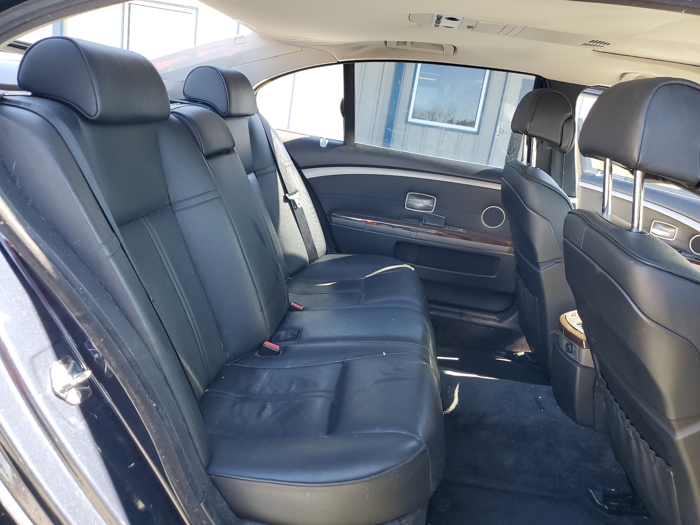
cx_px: 350
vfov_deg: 53.1
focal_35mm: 26
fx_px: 526
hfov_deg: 67.3
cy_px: 262
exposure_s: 1/120
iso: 67
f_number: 1.5
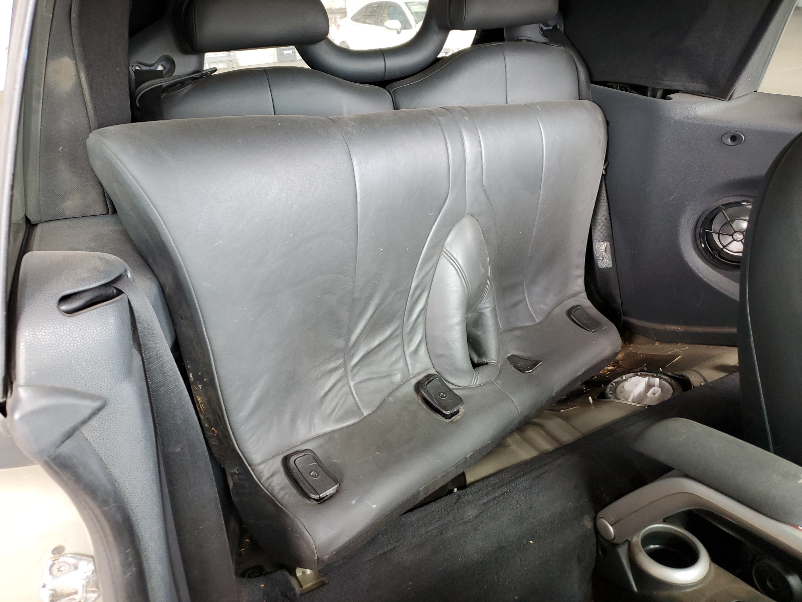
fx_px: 602
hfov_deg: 67.3
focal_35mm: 26
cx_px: 401
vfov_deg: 53.1
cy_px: 301
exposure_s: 1/60.2
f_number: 1.5
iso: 130
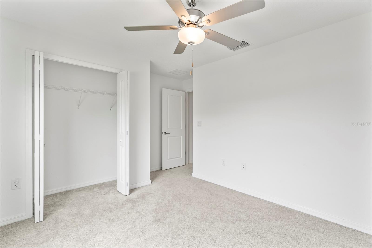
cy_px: 124
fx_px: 165
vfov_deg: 73.8
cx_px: 186
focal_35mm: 16
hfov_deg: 96.7
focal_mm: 16
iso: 400
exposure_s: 1/5
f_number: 8
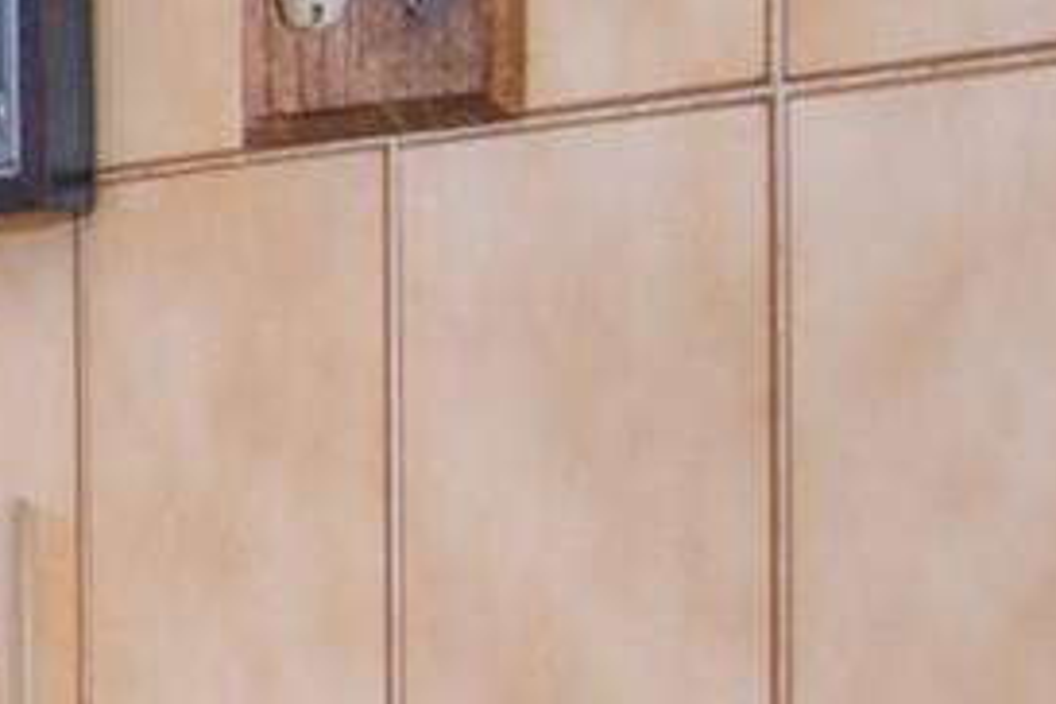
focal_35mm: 124
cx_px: -955
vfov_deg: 11.1
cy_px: 251
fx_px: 3630
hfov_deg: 14.2
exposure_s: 1/50
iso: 640
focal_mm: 11
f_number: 8
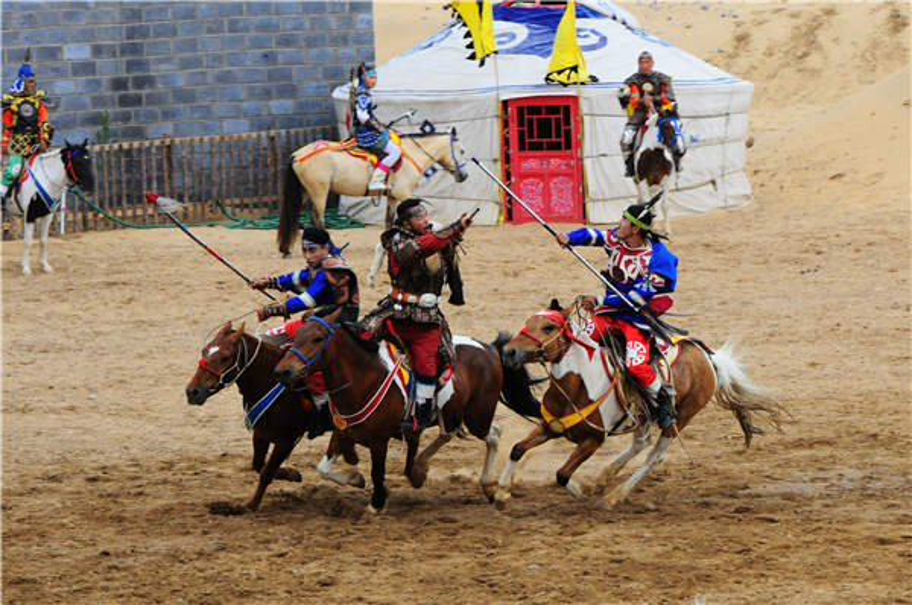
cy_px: 302
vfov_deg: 5.4
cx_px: 456
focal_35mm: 255
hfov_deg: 8.1
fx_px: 6450
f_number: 9
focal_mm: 170
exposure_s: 1/400
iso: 800
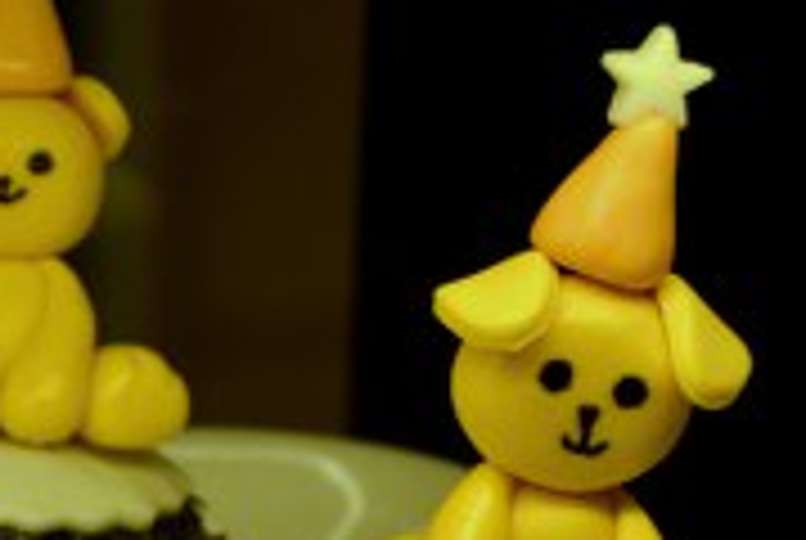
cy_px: 598
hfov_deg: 11.1
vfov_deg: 7.8
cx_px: -477
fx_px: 3940
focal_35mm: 176
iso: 320
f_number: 5.6
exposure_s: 1/125
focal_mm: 35
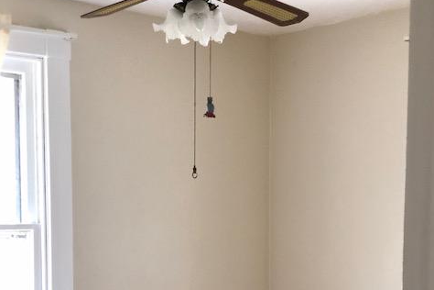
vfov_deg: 18.2
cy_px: 284
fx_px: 880
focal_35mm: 73
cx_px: 218
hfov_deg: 27.7
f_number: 2.4
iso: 125
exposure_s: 1/30
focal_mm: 6
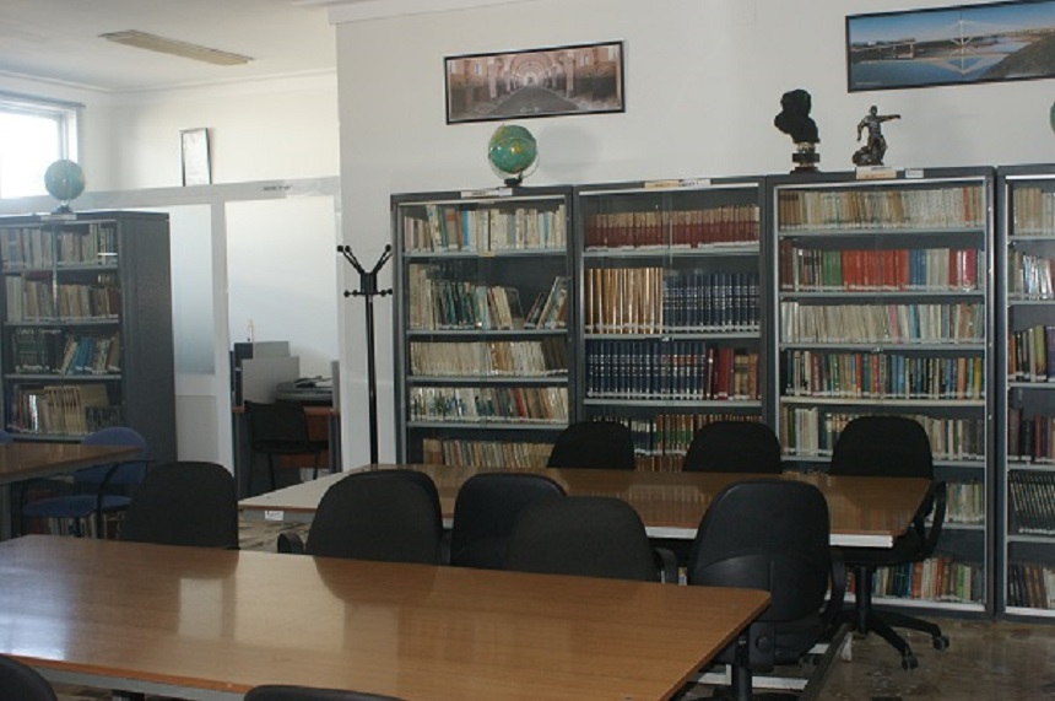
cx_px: 528
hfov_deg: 43.7
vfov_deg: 29.8
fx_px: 1317
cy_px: 350
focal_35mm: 45
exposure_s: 1/60
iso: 400
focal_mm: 30
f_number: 5
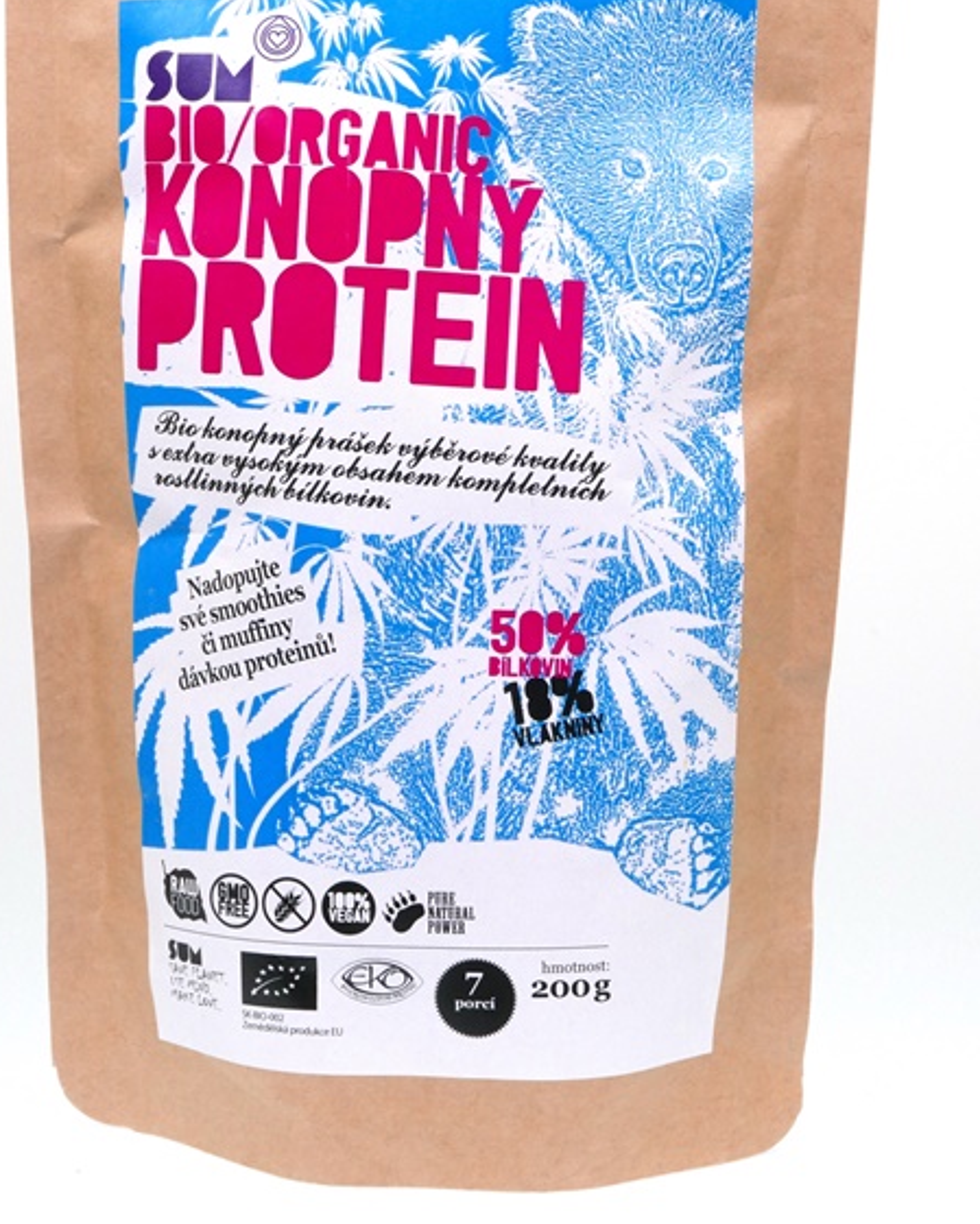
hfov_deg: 20.4
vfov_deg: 25.3
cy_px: 443
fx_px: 2718
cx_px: 446
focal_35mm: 75
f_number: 16
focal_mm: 25.4
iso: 800
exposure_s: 1/30
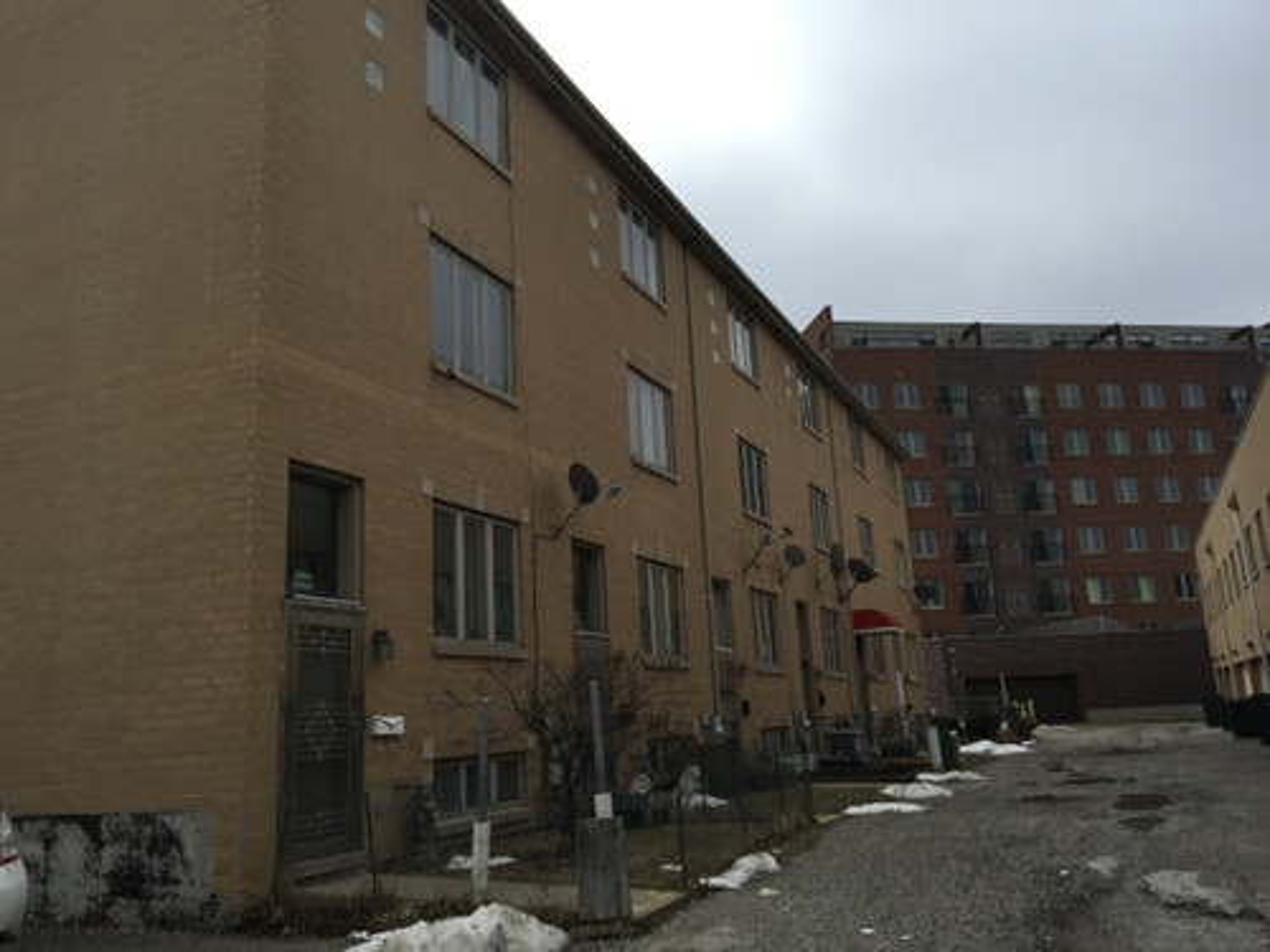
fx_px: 1064
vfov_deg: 48.2
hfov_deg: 61.7
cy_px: 476
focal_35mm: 29
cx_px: 635
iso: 32
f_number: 2.2
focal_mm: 4.15
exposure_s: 1/2326
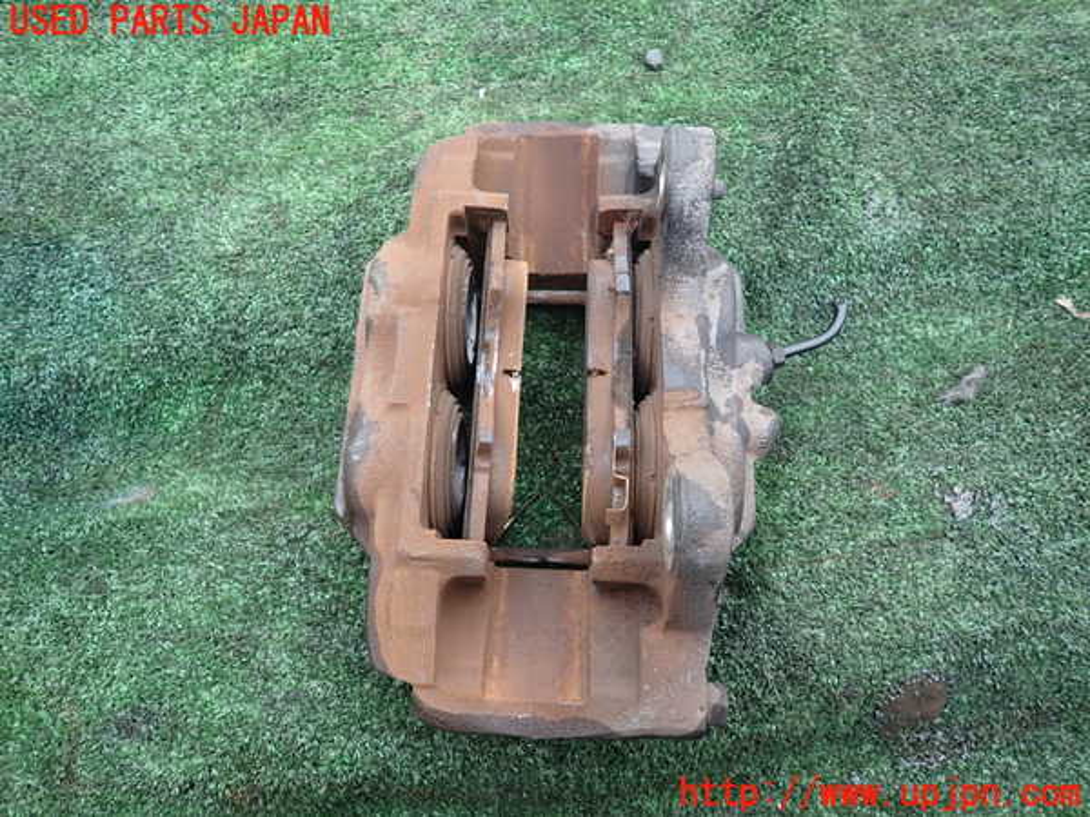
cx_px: 545
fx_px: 787
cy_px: 408
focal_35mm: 25
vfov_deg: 54.9
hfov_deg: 69.4
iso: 100
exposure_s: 1/80
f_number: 2
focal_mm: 4.5
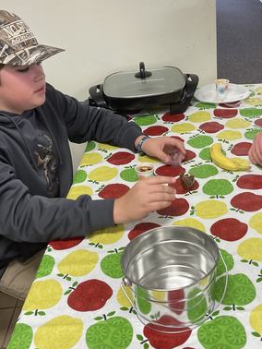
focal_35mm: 44
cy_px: 180
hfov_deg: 32.6
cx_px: 179
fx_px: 444
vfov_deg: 42.9
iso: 125
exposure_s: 1/120
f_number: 1.6
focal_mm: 5.1
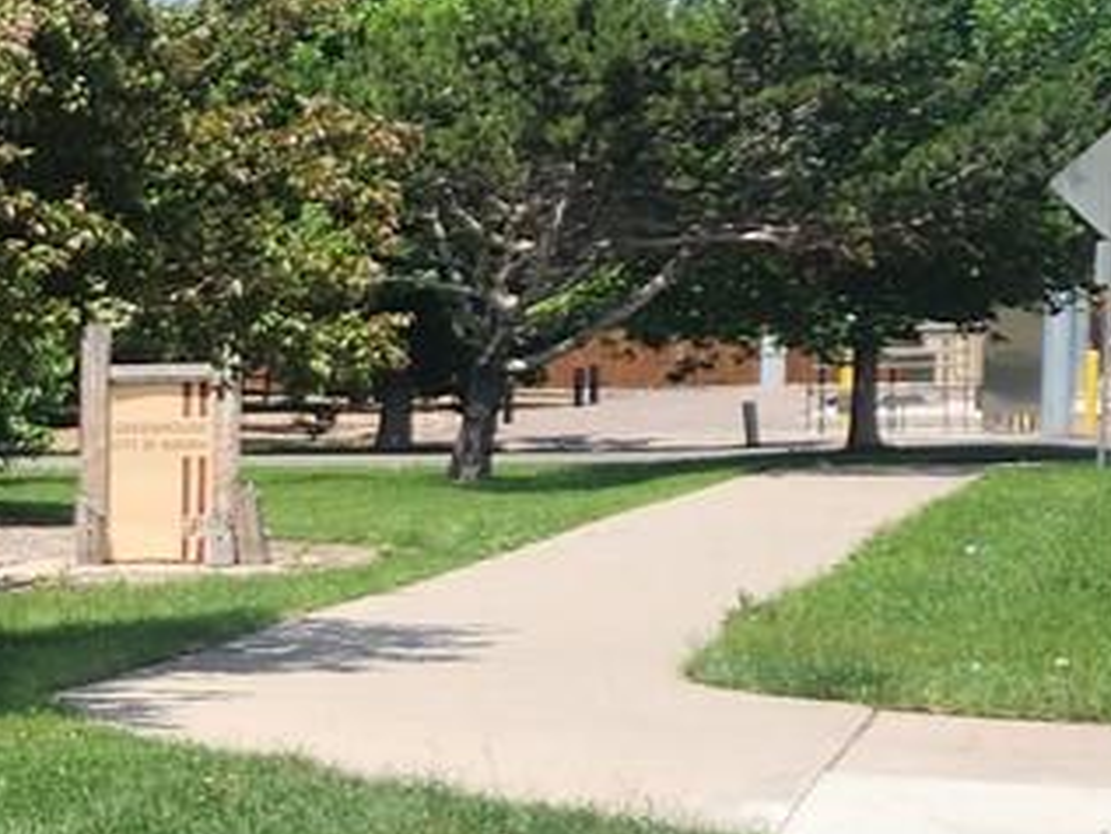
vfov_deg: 12.7
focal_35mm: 116
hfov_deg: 14.7
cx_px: -922
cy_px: 676
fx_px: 3724
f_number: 1.8
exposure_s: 1/736
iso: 12
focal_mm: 6.4
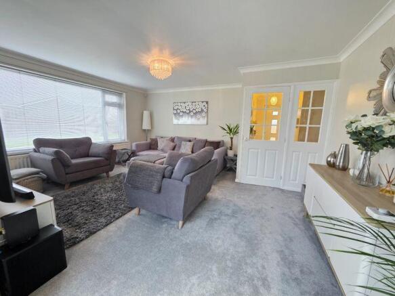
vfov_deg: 89.9
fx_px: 148
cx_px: 198
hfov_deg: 106.2
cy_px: 148
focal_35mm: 13
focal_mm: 2.2
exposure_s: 1/50
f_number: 1.9
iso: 500
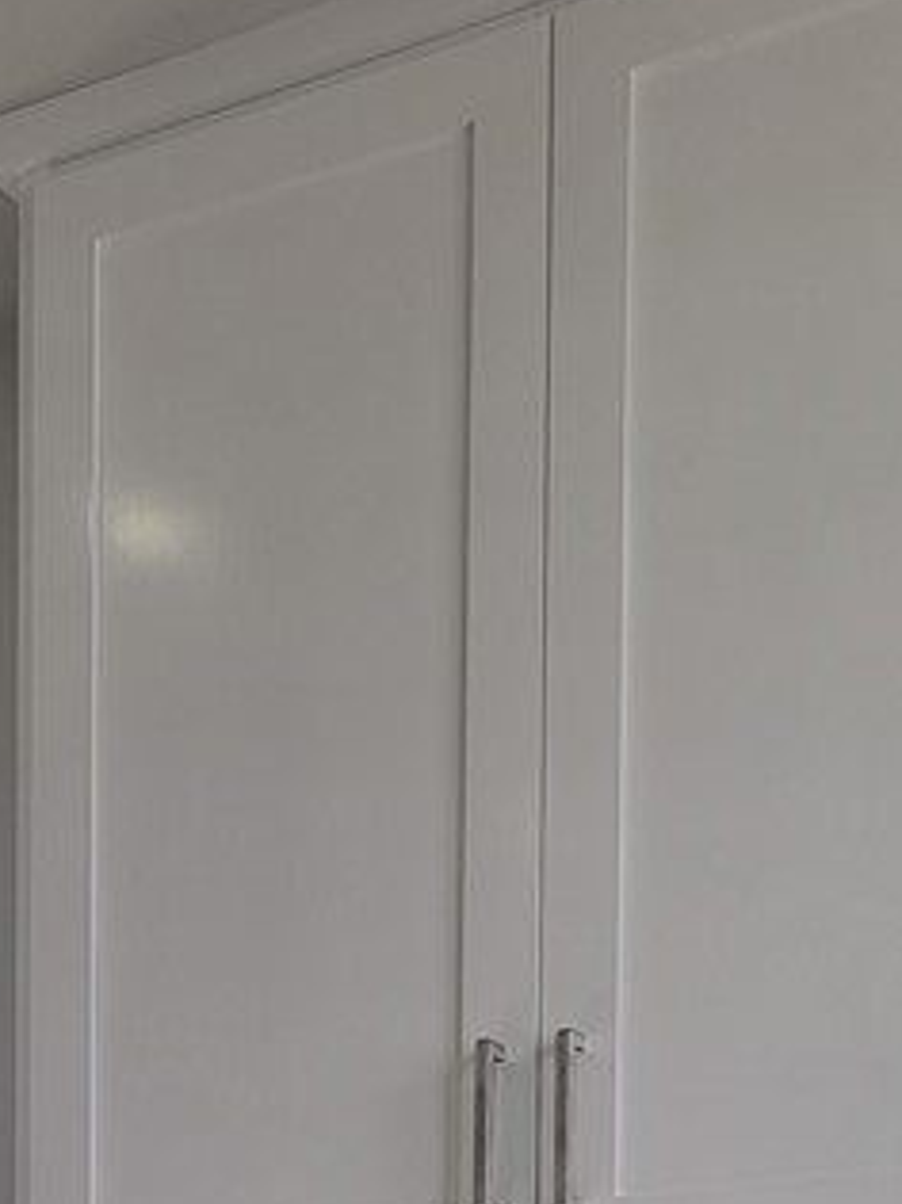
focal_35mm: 78
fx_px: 2712
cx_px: 61
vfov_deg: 21.6
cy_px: 1716
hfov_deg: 18.5
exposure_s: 1/182
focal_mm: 6.7
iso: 16
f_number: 1.8
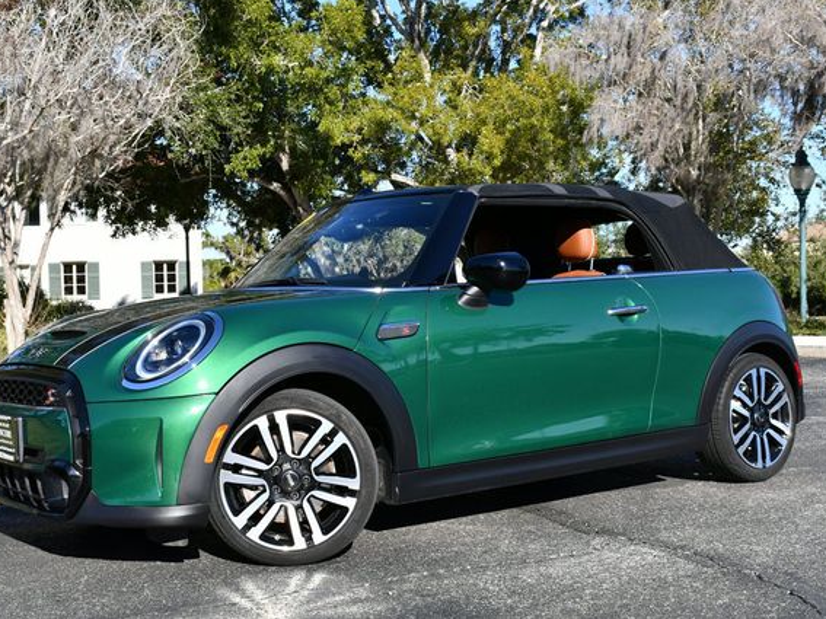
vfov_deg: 29.1
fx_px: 1193
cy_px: 309
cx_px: 379
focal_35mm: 50
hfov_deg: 38.2
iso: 110
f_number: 8
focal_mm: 23
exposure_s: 1/250
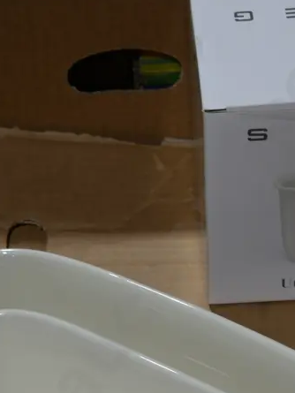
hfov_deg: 12.9
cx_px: 110
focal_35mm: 115
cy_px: 345
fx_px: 1306
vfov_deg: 16.9
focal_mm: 25
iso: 200
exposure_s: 1/100
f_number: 5.6
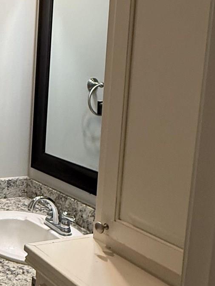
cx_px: -69
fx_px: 398
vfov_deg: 39.6
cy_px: 126
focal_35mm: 48
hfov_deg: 25.7
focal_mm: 2.22
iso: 320
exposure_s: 1/120
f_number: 2.2
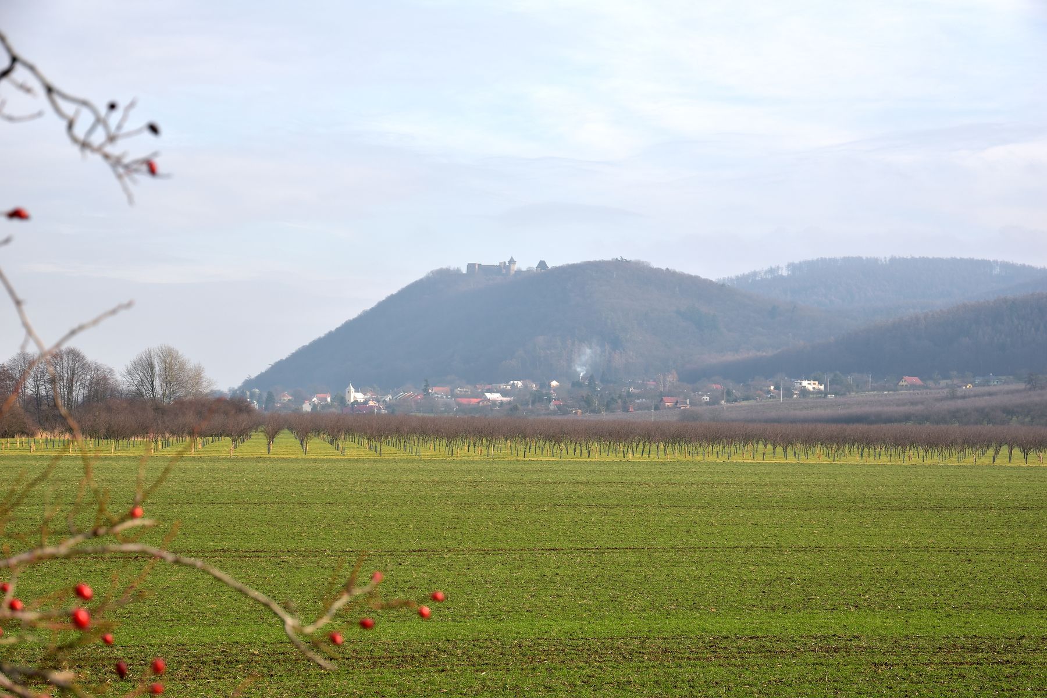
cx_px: 524
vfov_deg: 18.2
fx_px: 2181
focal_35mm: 75
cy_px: 349
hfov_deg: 27.0
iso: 100
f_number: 7.1
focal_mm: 50
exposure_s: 1/200
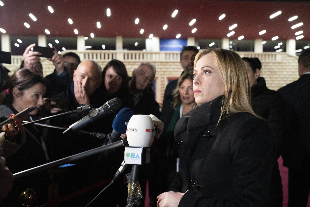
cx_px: 155
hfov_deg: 54.4
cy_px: 104
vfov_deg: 37.9
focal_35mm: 35
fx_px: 301
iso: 5000
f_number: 4
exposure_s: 1/125
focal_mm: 35
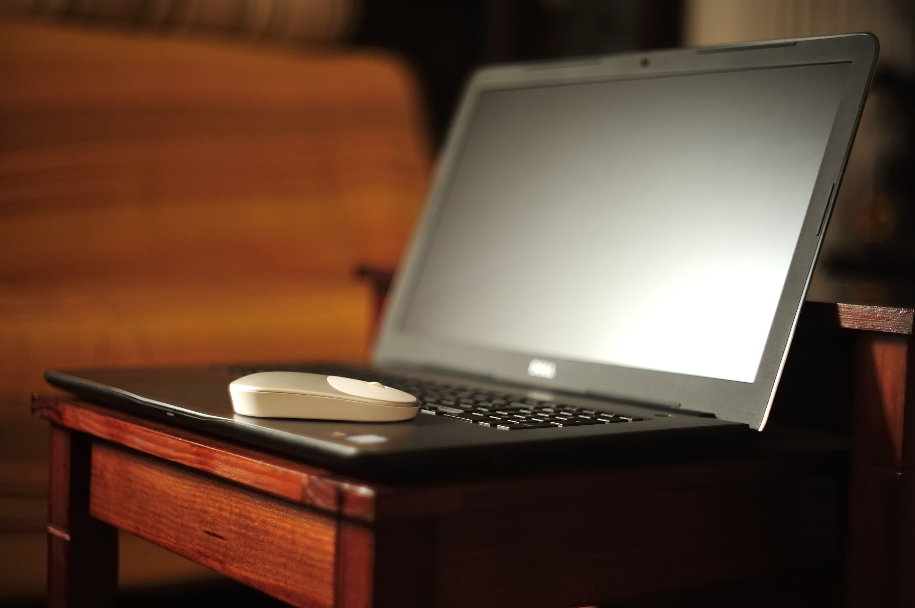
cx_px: 458
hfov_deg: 39.6
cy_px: 304
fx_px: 1270
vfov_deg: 26.9
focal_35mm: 50
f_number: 1.8
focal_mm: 50
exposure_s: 1/50
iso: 200
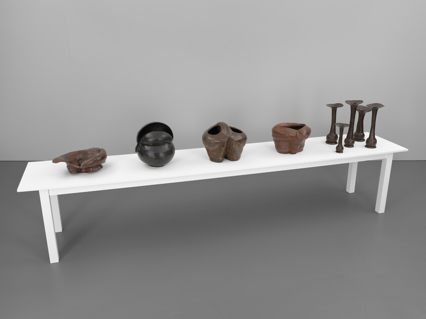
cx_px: 213
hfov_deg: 56.8
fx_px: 394
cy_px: 160
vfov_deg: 44.2
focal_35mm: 32
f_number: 11
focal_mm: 50
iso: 64
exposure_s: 1/125
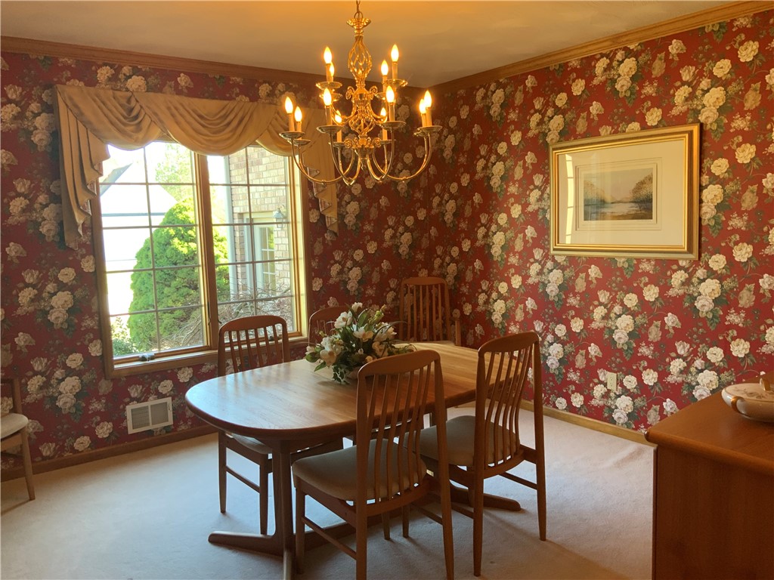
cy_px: 290
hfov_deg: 61.7
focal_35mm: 29
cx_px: 387
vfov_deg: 48.2
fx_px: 648
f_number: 1.8
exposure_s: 1/60
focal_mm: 3
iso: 80
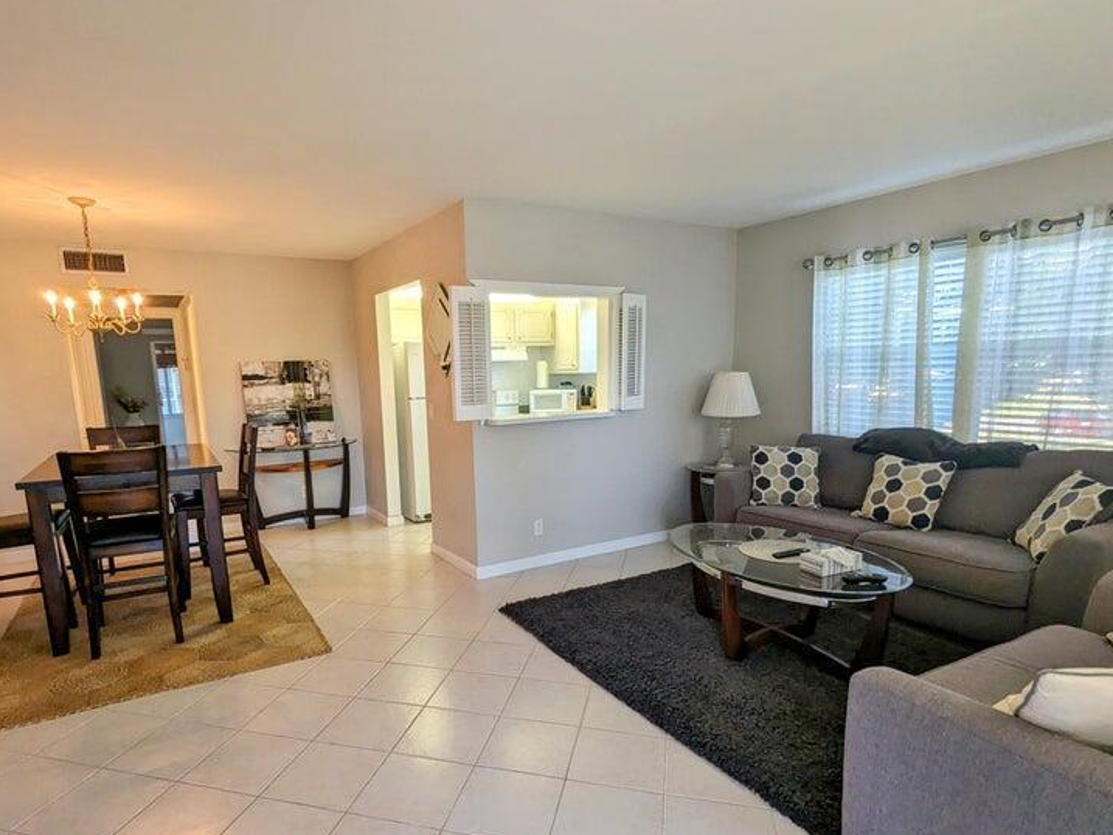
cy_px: 481
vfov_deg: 68.3
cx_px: 506
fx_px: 611
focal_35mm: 19
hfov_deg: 84.4
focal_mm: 2.35
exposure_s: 1/120
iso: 242
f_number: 2.2
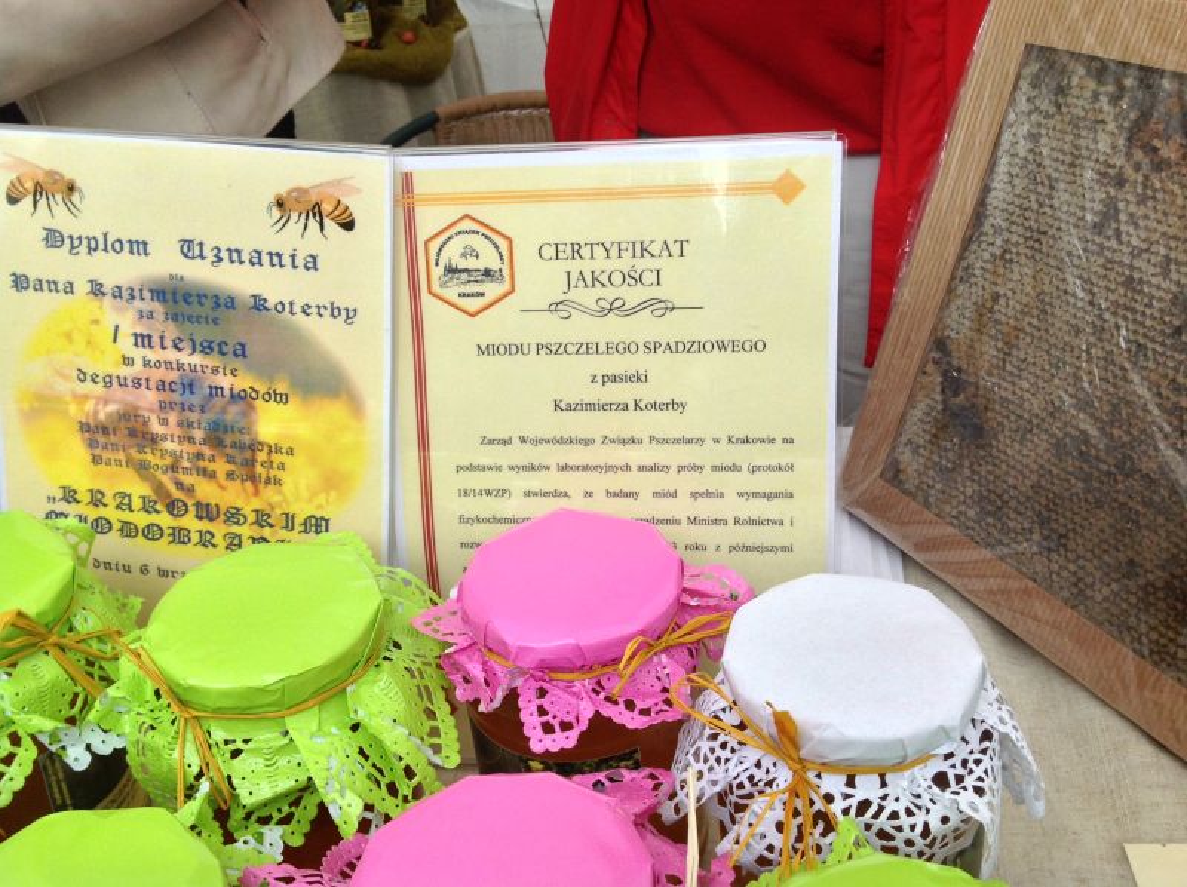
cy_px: 444
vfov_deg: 40.6
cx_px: 594
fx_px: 1199
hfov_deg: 52.7
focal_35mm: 35
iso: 50
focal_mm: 4.28
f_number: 2.4
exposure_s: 1/293
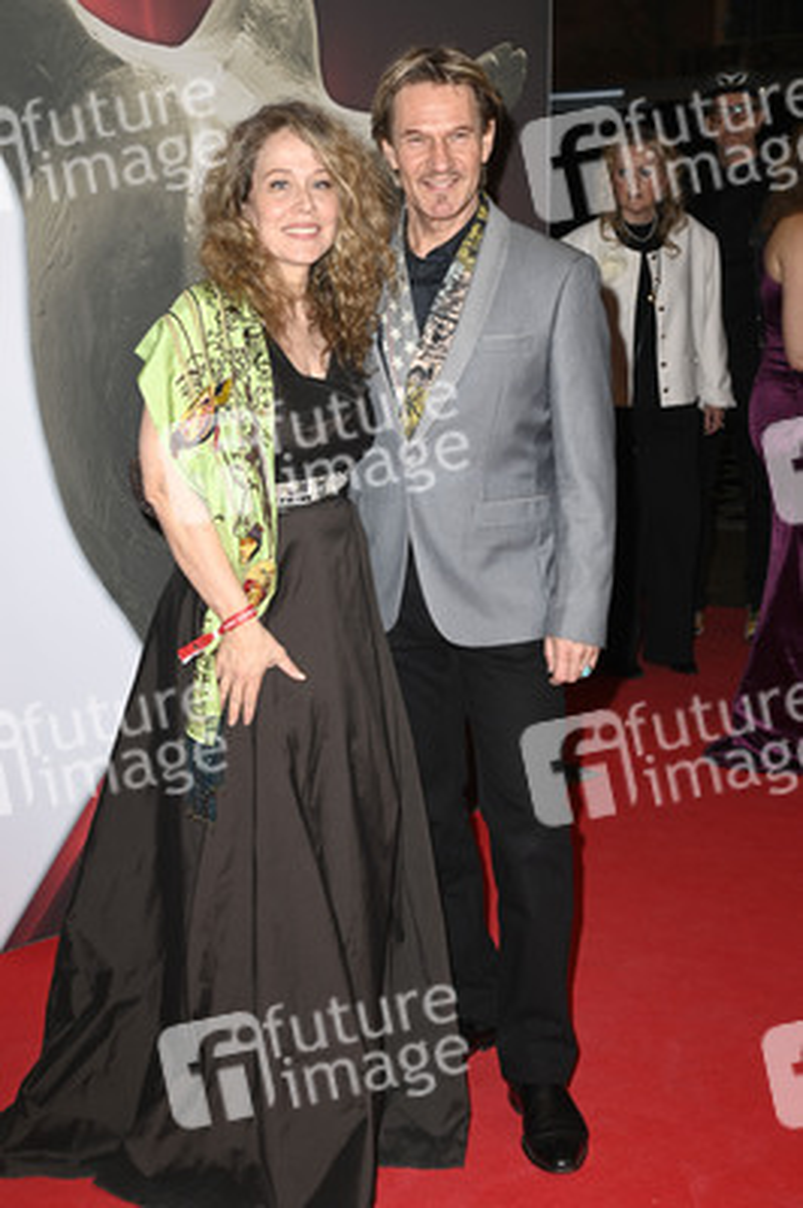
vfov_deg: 36.3
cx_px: 402
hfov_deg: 24.6
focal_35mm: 55
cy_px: 604
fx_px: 1843
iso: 500
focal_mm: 55
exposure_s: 1/250
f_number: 5.6
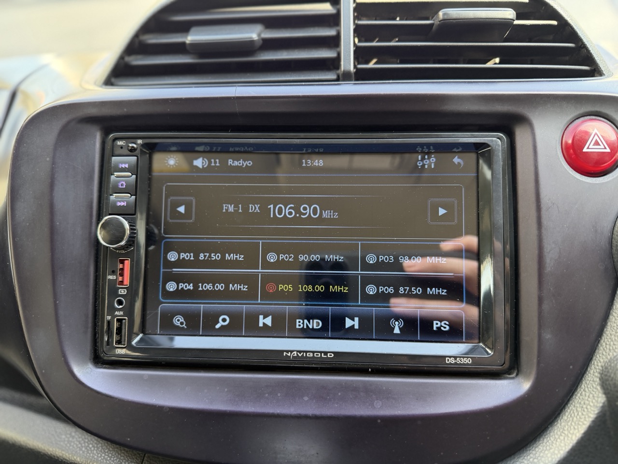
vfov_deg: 56.8
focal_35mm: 24
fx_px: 428
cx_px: 309
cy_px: 232
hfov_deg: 71.6
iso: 200
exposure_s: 1/145
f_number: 1.78
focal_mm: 6.76
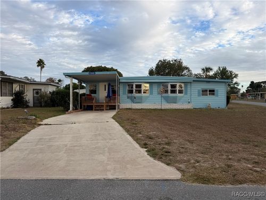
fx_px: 184
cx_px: 133
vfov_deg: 56.8
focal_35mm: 24
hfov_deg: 71.6
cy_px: 100
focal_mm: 6.76
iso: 80
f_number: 1.78
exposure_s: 1/1192
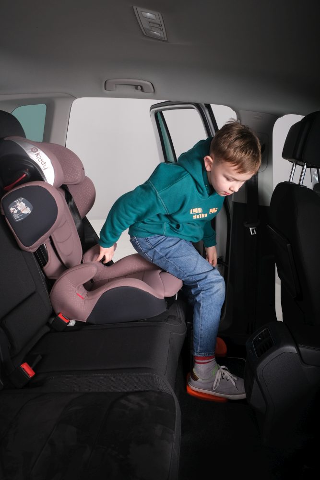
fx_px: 360
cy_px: 240
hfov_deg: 47.9
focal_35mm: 27
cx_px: 160
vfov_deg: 67.4
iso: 400
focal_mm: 18
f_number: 6.4
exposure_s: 1/250
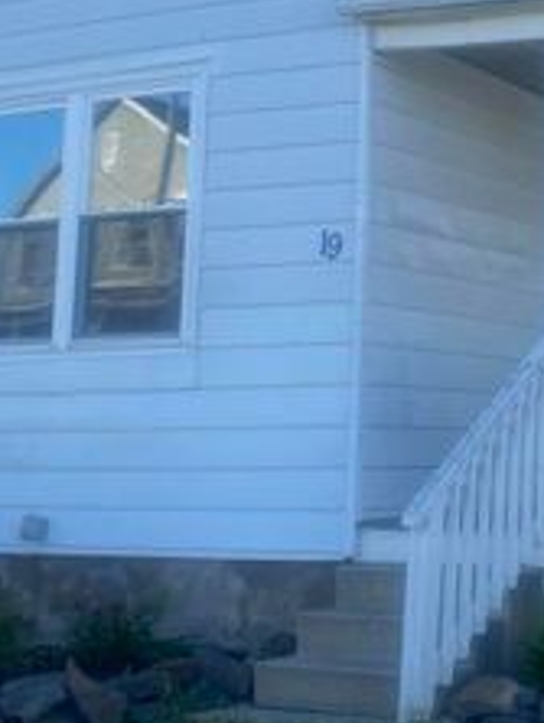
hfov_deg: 18.2
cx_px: 603
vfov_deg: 24.7
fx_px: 1631
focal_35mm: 78
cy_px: 191
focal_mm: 4.25
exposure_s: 1/1300
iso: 32
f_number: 1.8
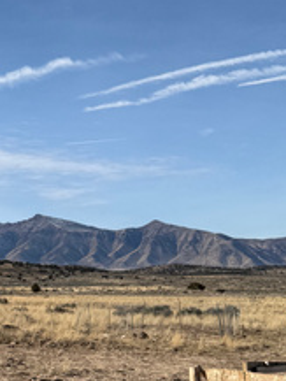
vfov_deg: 23.0
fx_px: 935
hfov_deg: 16.2
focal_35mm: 85
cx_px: -112
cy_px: 190
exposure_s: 1/7353
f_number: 1.78
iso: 80
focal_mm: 6.76
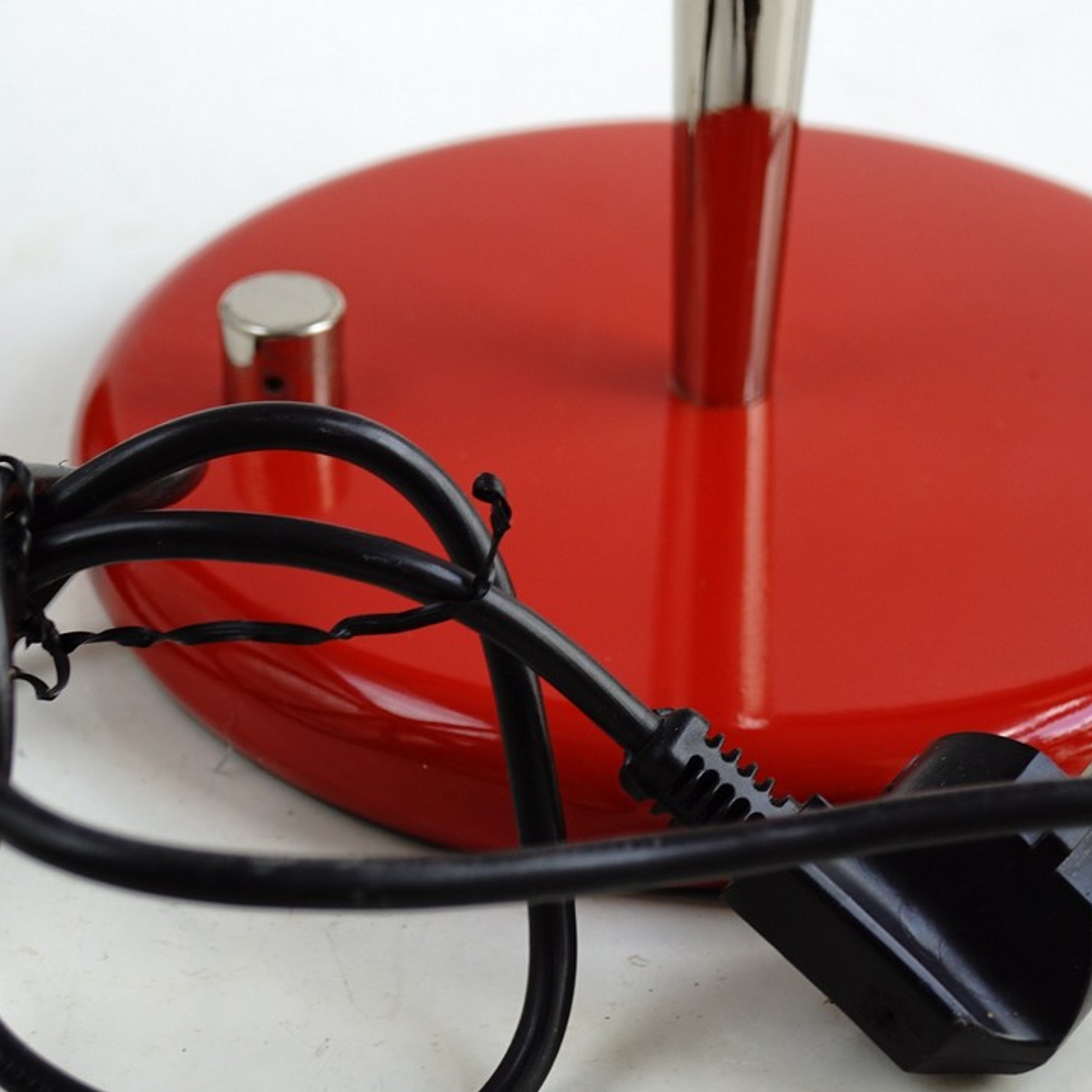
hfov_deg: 18.7
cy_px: 582
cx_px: 715
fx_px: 3315
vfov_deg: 18.7
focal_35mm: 93
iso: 125
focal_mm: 35
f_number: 5
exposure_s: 1/40
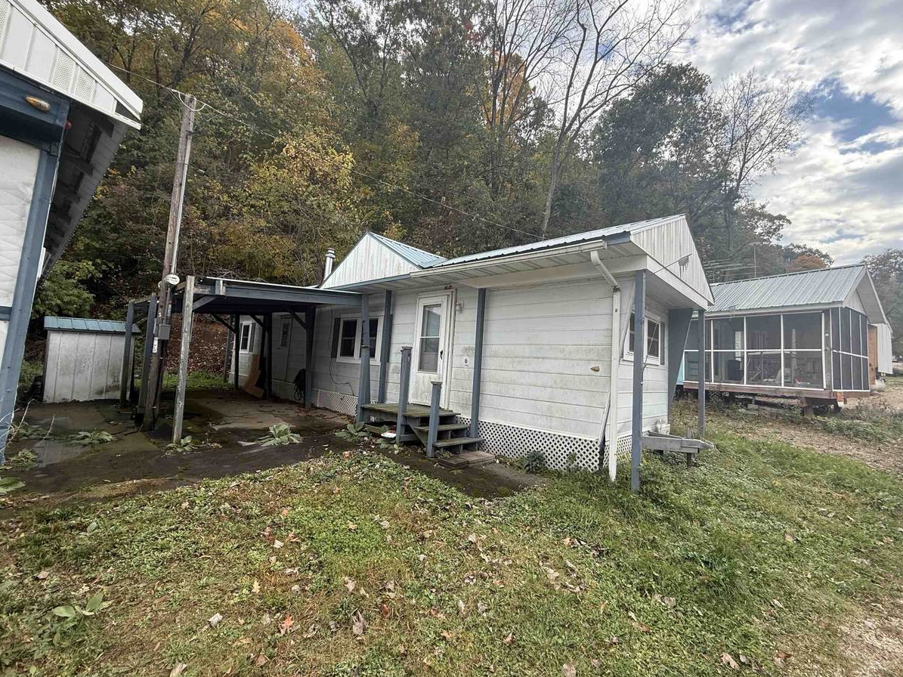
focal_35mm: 15
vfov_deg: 81.7
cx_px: 456
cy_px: 332
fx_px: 391
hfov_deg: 98.2
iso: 50
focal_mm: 2.22
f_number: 2.2
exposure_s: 1/301
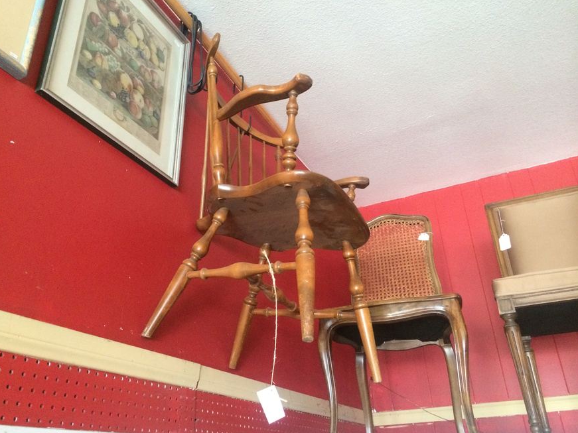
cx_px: 280
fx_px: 518
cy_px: 222
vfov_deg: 45.4
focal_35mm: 31
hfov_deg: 58.3
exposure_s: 1/30
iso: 320
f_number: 2.2
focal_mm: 4.12
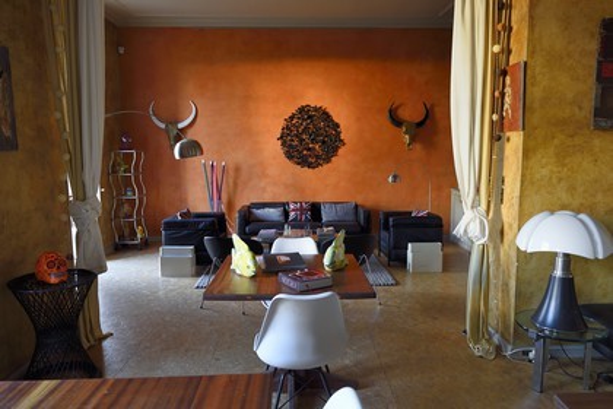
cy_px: 204
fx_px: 443
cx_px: 306
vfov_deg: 49.6
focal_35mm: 26
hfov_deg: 69.4
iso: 1600
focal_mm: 26
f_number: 5
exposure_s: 1/40
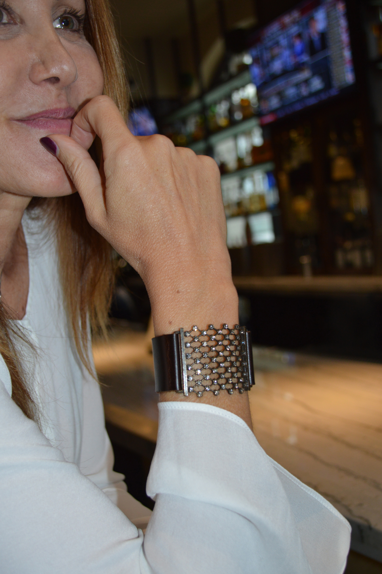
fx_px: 694
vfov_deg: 45.0
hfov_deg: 30.8
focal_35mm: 44
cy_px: 287
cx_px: 191
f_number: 4.5
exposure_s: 1/60
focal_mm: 29
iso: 400
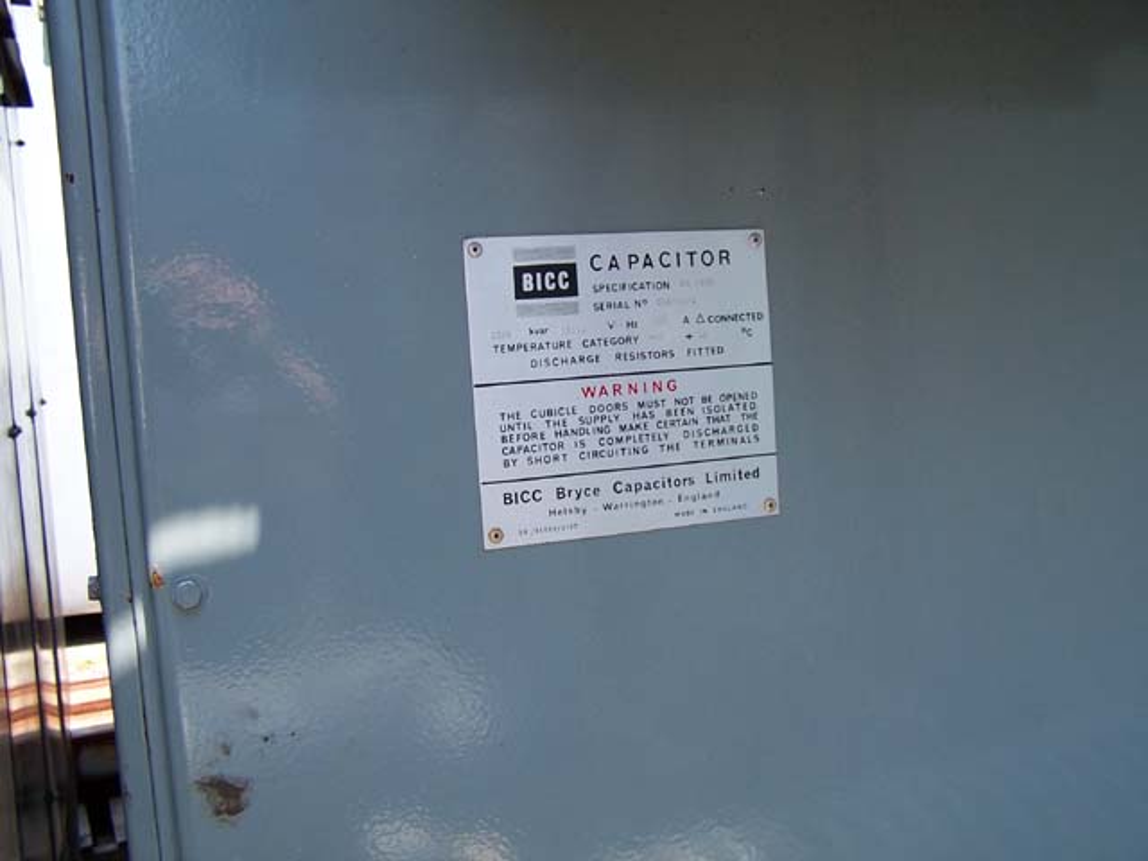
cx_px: 574
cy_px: 430
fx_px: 1260
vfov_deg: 37.7
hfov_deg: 49.0
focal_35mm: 38
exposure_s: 1/180
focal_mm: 6.3
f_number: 2.8
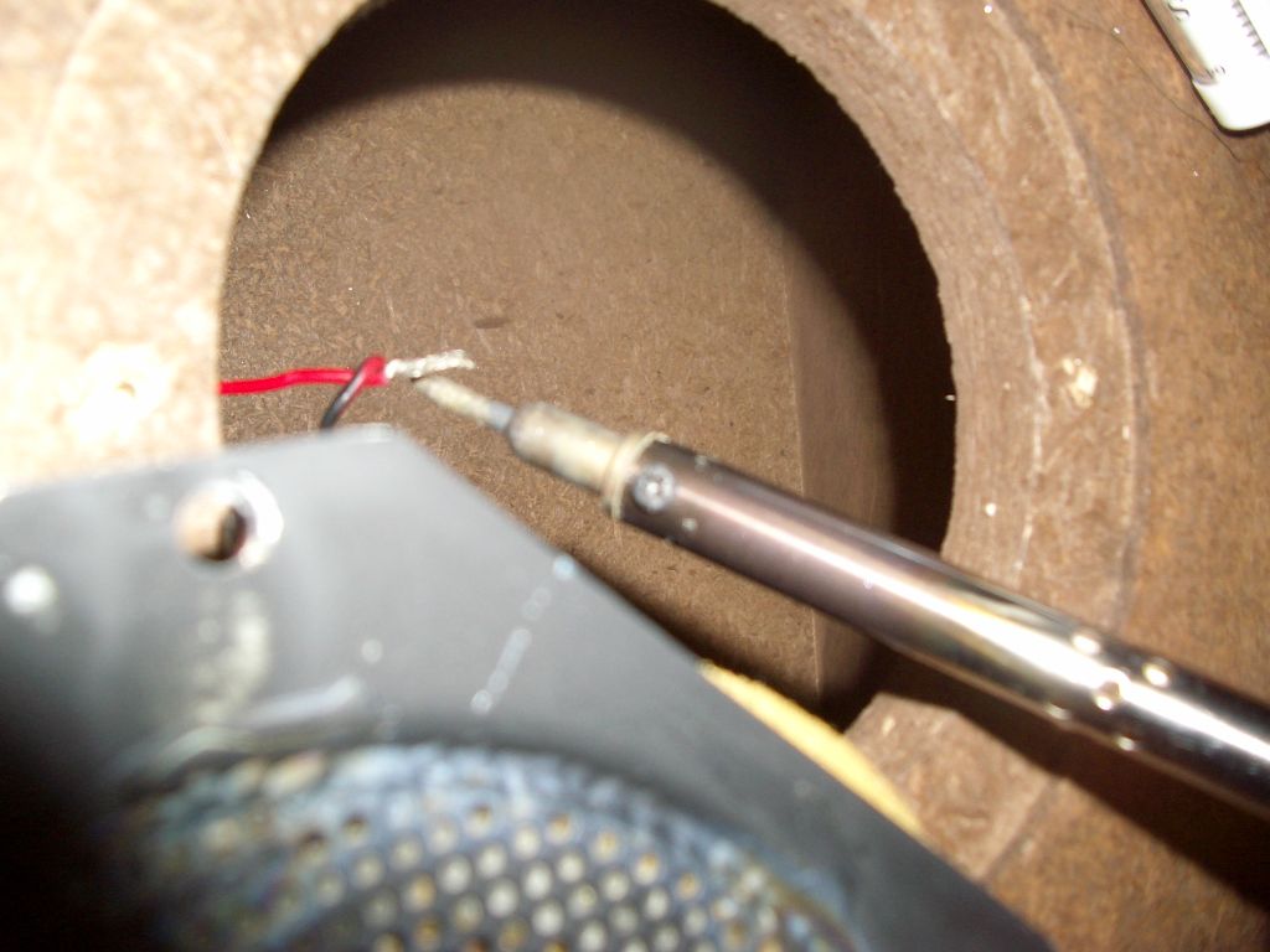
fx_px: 1284
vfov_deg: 40.7
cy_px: 476
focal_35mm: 35
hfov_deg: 52.6
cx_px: 635
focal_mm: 5.8
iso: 100
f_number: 2.6
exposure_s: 1/60
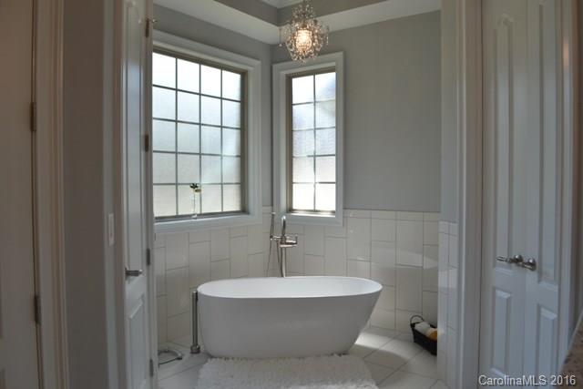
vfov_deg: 48.0
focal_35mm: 27
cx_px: 292
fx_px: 437
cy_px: 194
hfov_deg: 67.4
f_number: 5.6
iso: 160
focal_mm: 18
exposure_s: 1/60
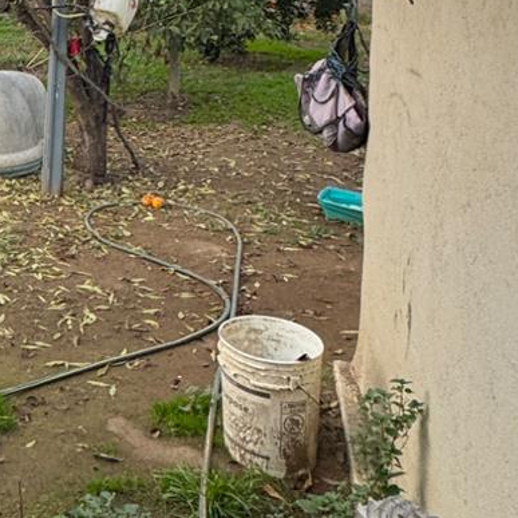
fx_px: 813
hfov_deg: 30.5
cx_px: -88
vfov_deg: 32.6
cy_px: 5
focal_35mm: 48
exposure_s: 1/99
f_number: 2.2
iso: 80
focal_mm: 2.22
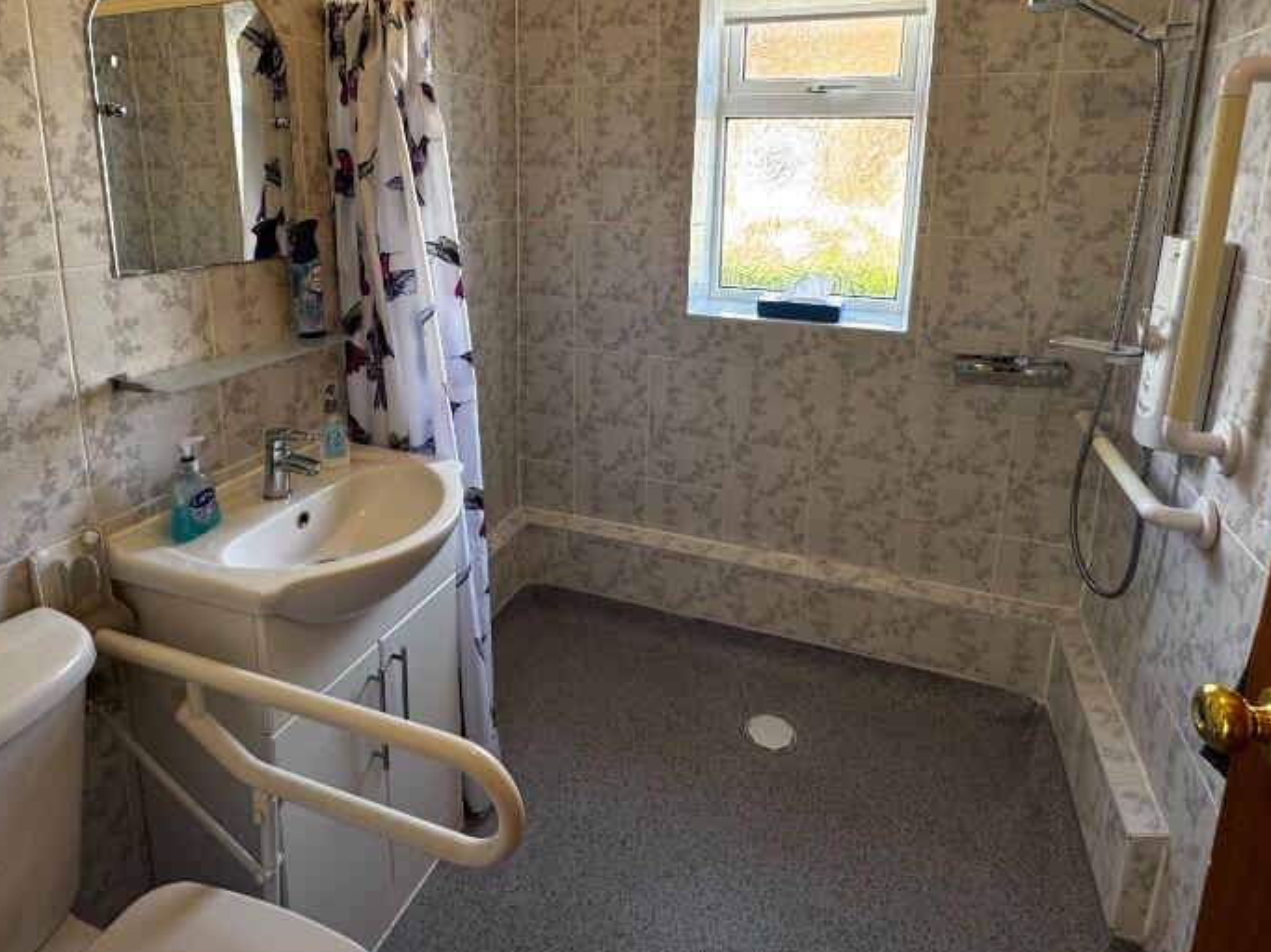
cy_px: 325
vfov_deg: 62.0
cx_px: 603
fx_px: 771
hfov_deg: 78.9
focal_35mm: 21
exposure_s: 1/100
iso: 125
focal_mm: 2.22
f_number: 2.2
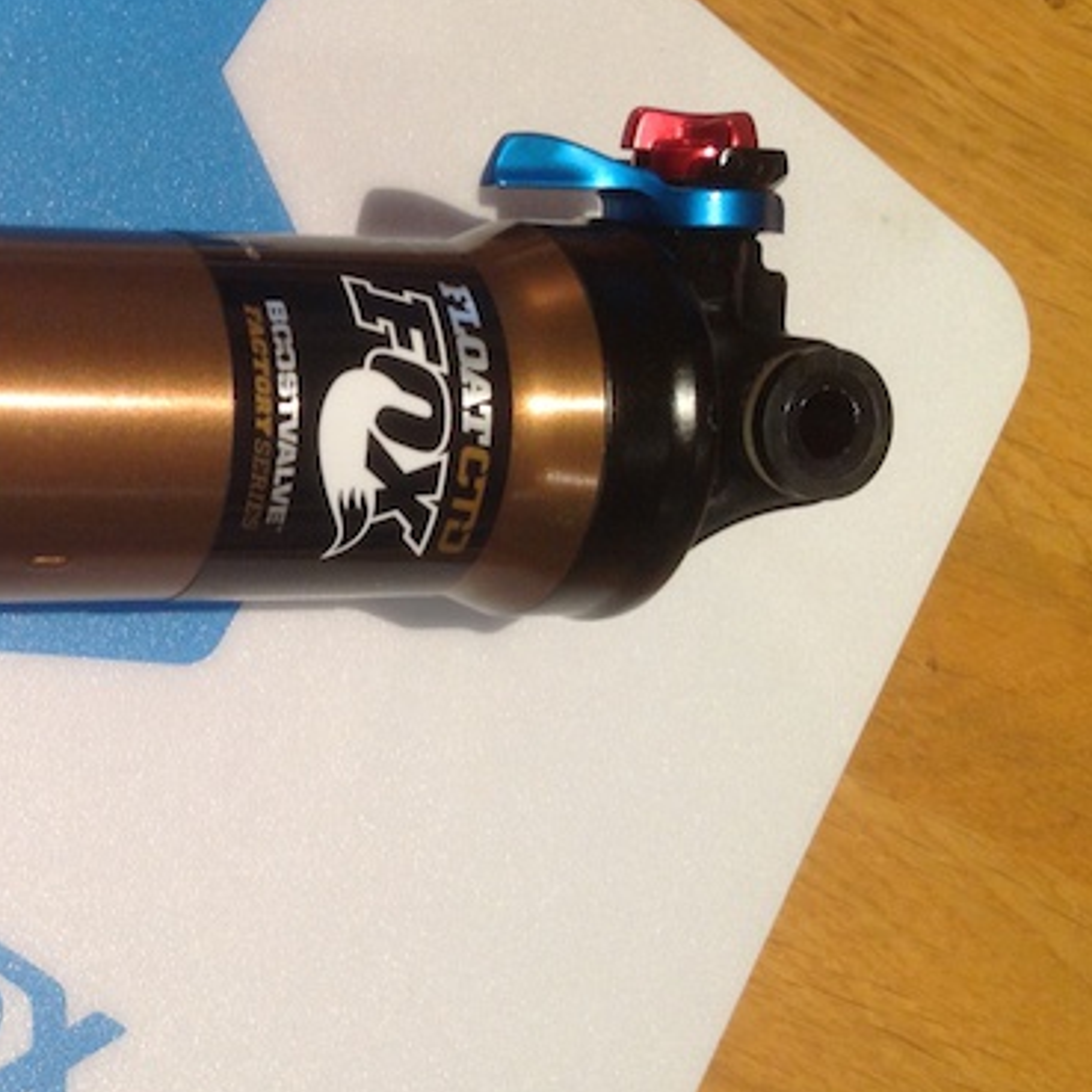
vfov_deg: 25.7
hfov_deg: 25.0
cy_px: 488
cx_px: 115
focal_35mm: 67
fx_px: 2391
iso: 80
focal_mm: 4.28
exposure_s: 1/15
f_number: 2.4
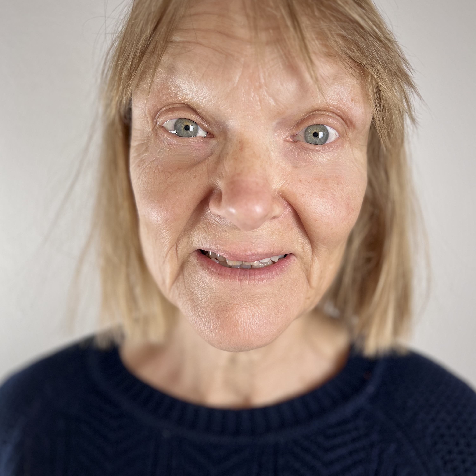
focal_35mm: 31
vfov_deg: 52.5
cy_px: 231
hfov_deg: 52.5
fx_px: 482
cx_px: 238
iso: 80
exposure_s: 1/100
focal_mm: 5.1
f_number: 1.6
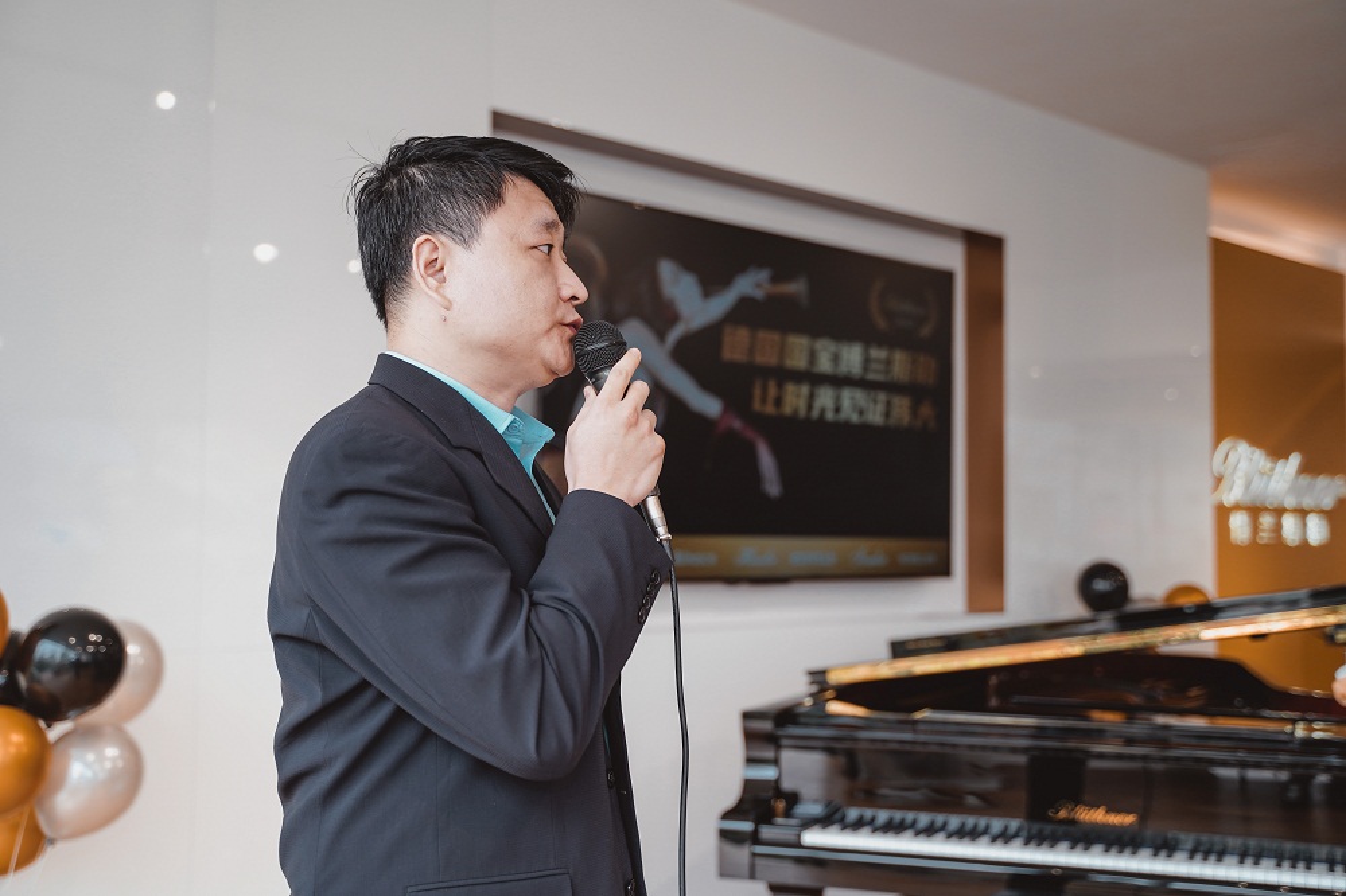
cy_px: 448
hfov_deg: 45.4
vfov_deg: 31.2
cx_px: 673
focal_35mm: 43
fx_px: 1607
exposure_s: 1/200
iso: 200
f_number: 2.8
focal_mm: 43
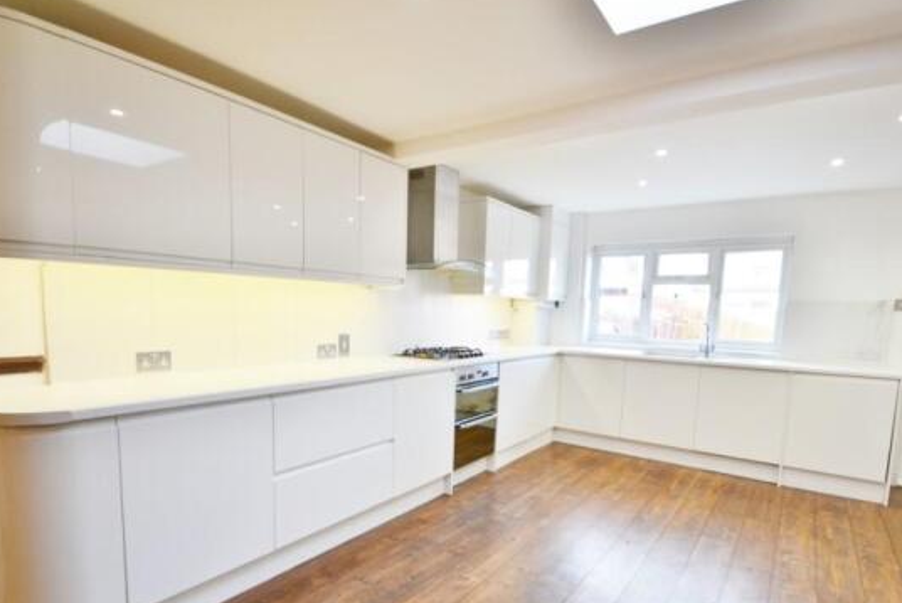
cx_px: 459
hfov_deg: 78.5
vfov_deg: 56.9
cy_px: 356
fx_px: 551
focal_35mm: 22
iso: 360
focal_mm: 12
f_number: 5.6
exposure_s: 1/60
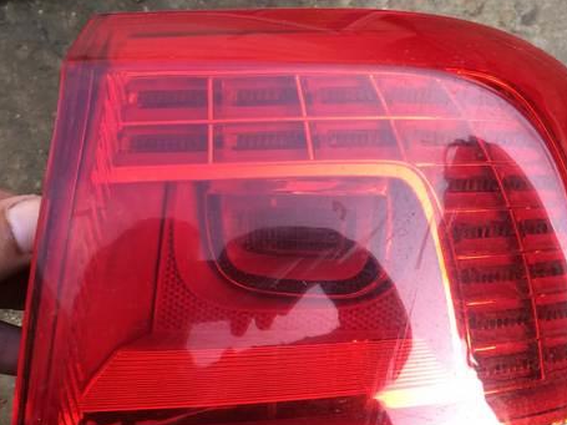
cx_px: 336
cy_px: 314
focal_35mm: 51
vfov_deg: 28.2
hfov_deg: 37.4
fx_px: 835
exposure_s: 1/40
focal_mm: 4.15
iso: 32
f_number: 2.2
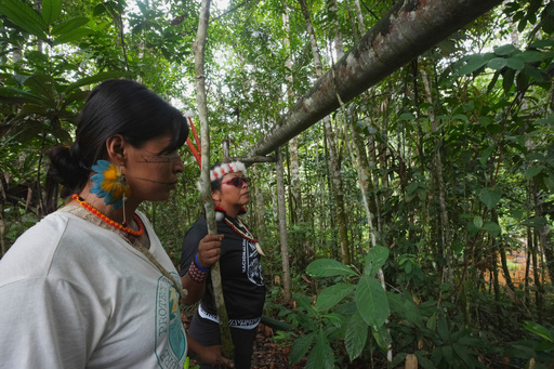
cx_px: 277
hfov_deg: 96.8
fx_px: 246
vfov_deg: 73.7
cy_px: 184
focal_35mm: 16
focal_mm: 16
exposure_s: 1/15
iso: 2500
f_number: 18
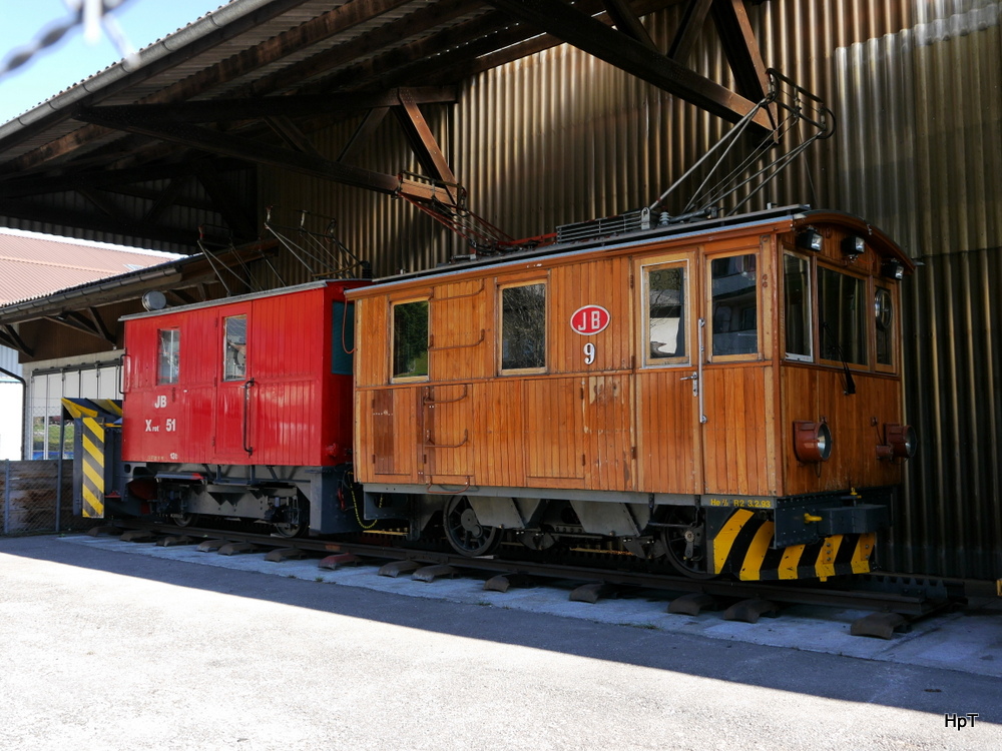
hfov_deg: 54.0
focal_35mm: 34
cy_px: 376
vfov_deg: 41.8
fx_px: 984
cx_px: 501
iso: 160
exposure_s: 1/200
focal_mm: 17
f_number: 5.6
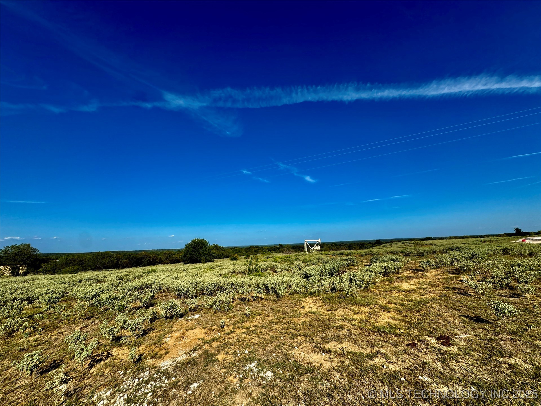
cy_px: 203
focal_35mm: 14
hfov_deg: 102.1
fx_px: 219
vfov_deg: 85.7
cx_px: 270
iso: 50
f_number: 2.2
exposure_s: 1/2342
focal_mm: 2.22
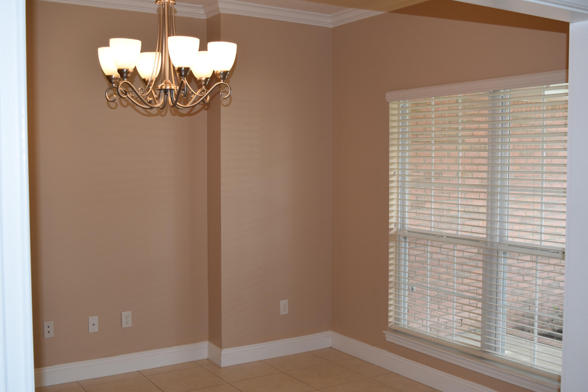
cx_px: 294
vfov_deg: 33.0
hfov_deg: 47.9
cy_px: 196
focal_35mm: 40
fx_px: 661
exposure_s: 1/125
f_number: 5.6
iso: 560
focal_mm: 27
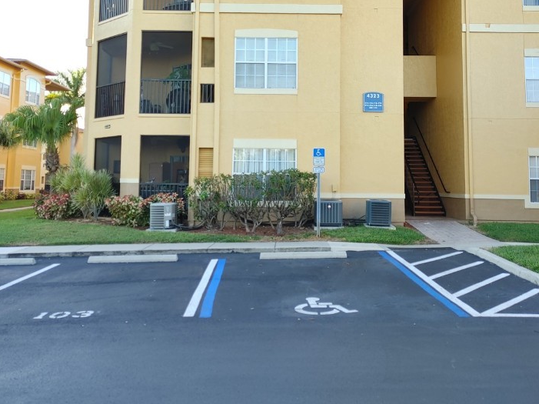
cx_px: 293
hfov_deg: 48.9
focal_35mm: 38
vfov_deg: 37.1
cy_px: 121
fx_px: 591
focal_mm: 5.58
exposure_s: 1/159
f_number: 1.8
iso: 50
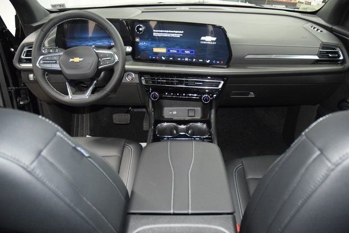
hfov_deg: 65.4
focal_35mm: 28
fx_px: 272
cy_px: 118
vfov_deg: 46.4
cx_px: 180
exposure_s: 1/60
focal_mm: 18
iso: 3200
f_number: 3.5
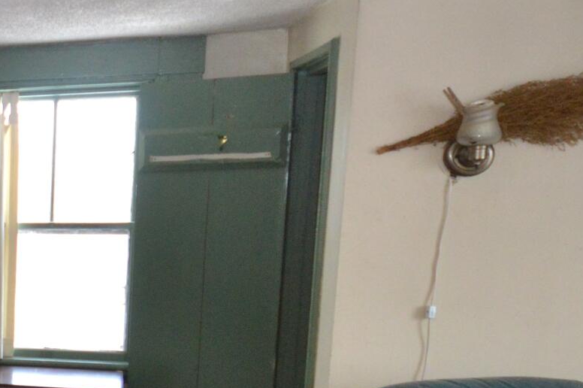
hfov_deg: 25.7
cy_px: 328
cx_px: -294
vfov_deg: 22.9
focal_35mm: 58
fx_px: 938
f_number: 4
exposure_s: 1/60
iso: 900
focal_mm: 10
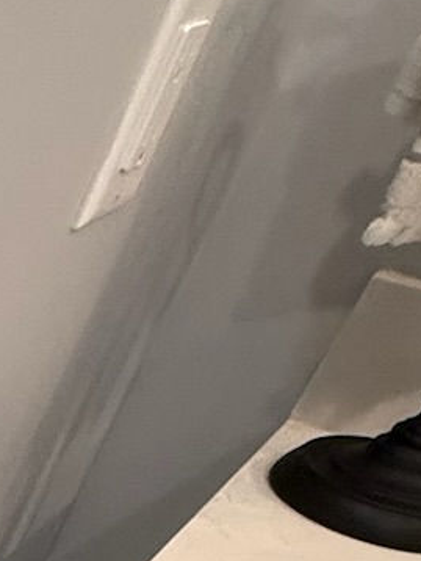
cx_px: -698
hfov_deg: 12.5
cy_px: 779
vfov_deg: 21.4
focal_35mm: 80
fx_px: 1296
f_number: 2.2
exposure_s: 1/60
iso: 200
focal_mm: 2.22
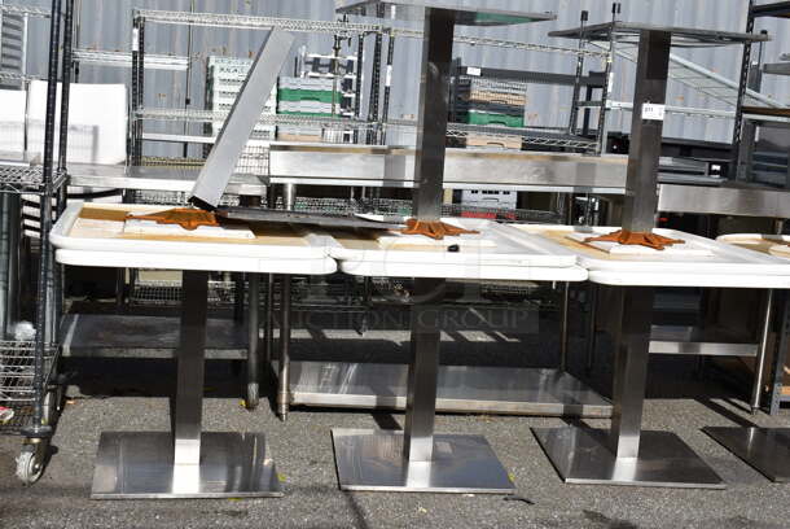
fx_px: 988
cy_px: 264
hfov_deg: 43.6
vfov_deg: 29.9
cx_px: 395
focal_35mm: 45
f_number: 10
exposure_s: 1/400
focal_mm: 30
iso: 100
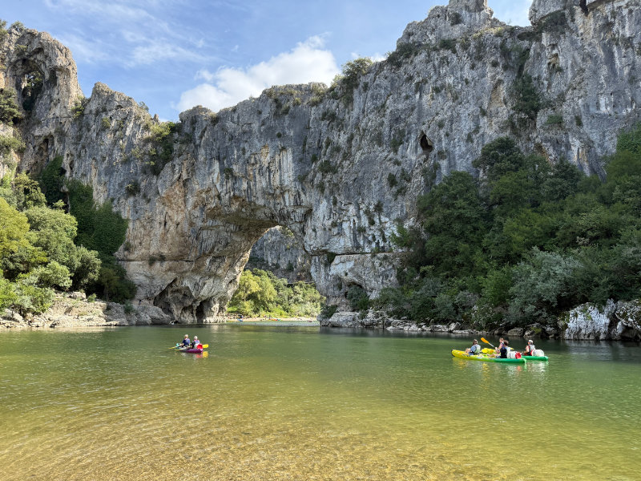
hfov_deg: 71.6
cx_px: 320
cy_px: 240
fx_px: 444
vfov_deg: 56.8
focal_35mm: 24
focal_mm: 6.8
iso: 100
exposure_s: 1/1493
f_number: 1.8
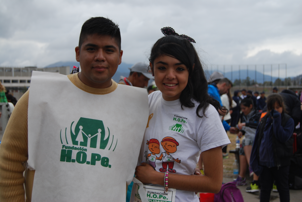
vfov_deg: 23.8
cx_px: 151
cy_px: 101
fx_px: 479
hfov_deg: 35.0
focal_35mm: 57
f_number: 4.8
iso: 160
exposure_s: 1/1000
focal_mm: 38
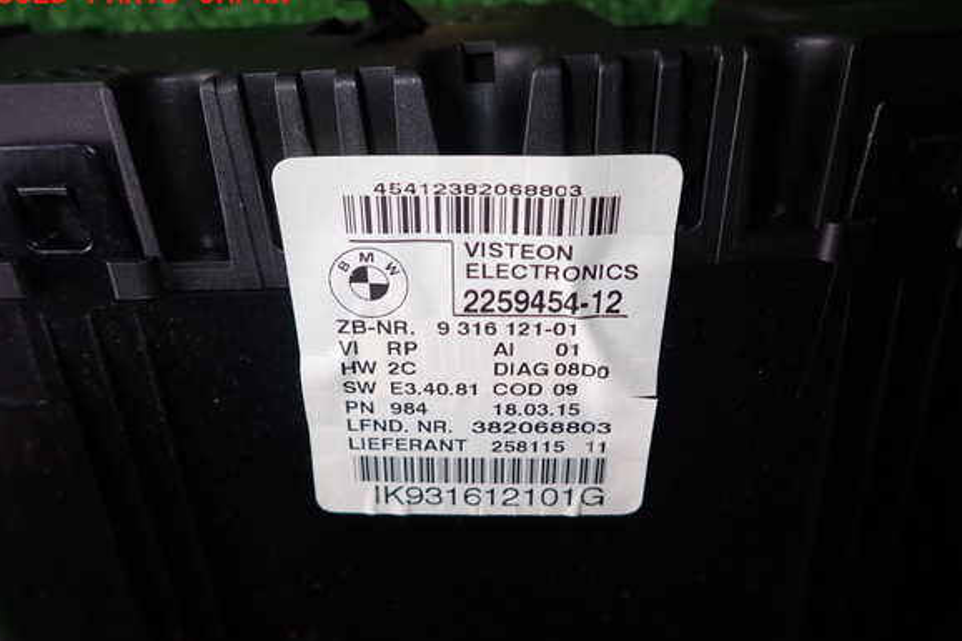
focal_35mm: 27
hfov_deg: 67.4
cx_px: 486
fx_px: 721
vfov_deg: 47.9
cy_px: 346
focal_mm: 4.5
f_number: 5.6
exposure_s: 1/30
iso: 100
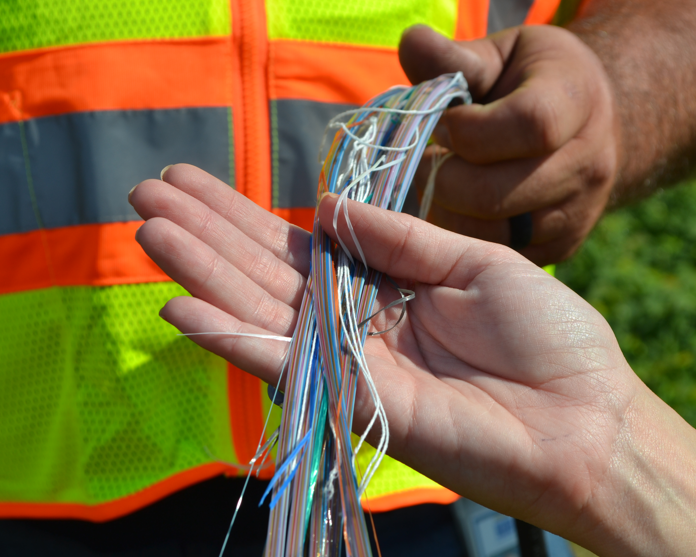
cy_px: 280
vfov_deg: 16.4
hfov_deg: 20.5
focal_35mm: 94
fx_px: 1927
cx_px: 328
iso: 100
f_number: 9
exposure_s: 1/320
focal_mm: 55
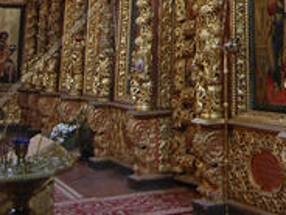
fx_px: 677
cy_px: -167
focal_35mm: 82
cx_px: 267
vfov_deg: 15.5
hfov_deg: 23.1
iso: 1600
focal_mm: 18
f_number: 3.5
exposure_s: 1/15
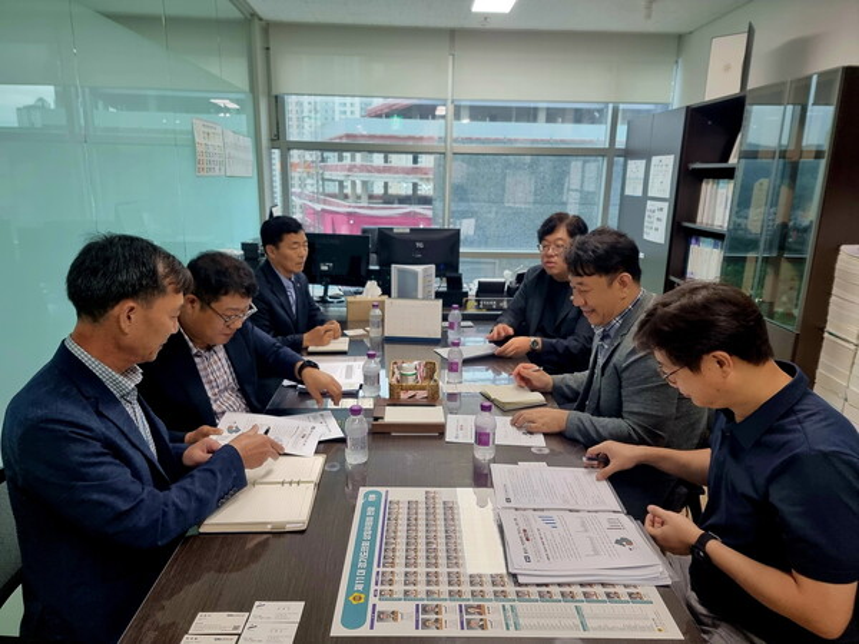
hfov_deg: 71.6
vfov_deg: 56.8
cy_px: 322
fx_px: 596
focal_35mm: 24
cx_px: 430
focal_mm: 6.7
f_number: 1.8
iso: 250
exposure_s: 1/120
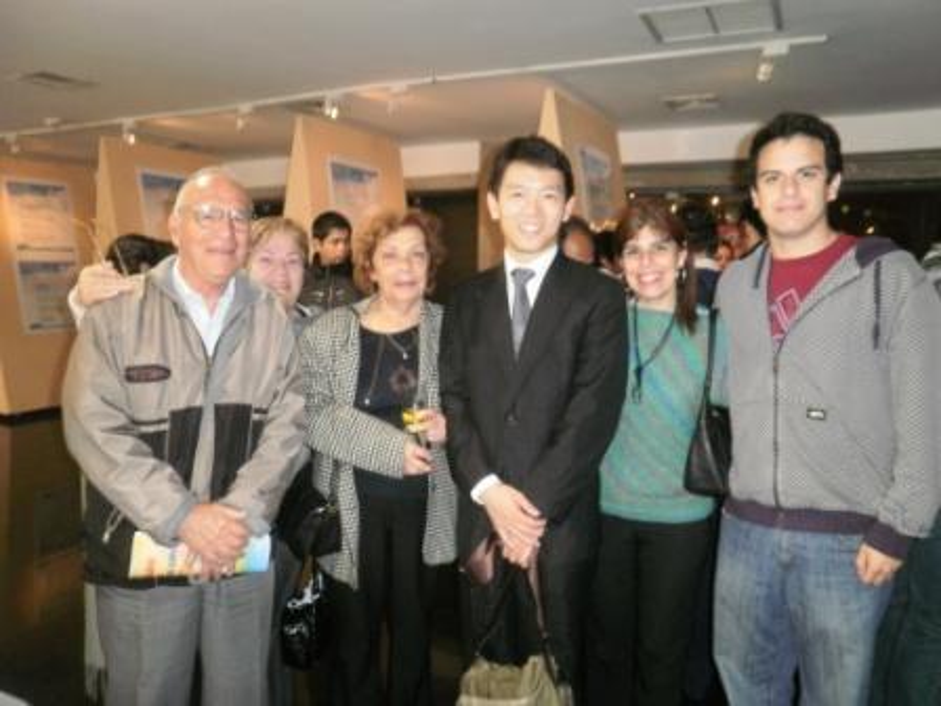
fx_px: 707
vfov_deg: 53.1
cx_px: 470
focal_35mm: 26
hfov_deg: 67.3
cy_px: 353
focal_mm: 4.65
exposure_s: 1/25
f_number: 2.6
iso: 250
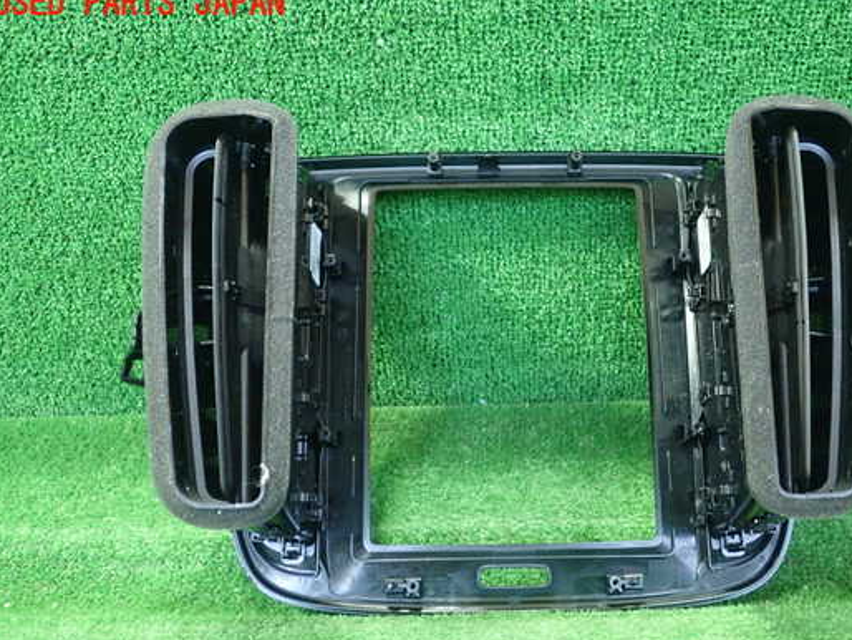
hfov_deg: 52.5
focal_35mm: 35
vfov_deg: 40.7
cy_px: 356
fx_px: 862
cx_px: 481
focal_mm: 5.5
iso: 800
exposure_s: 1/100
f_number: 2.3
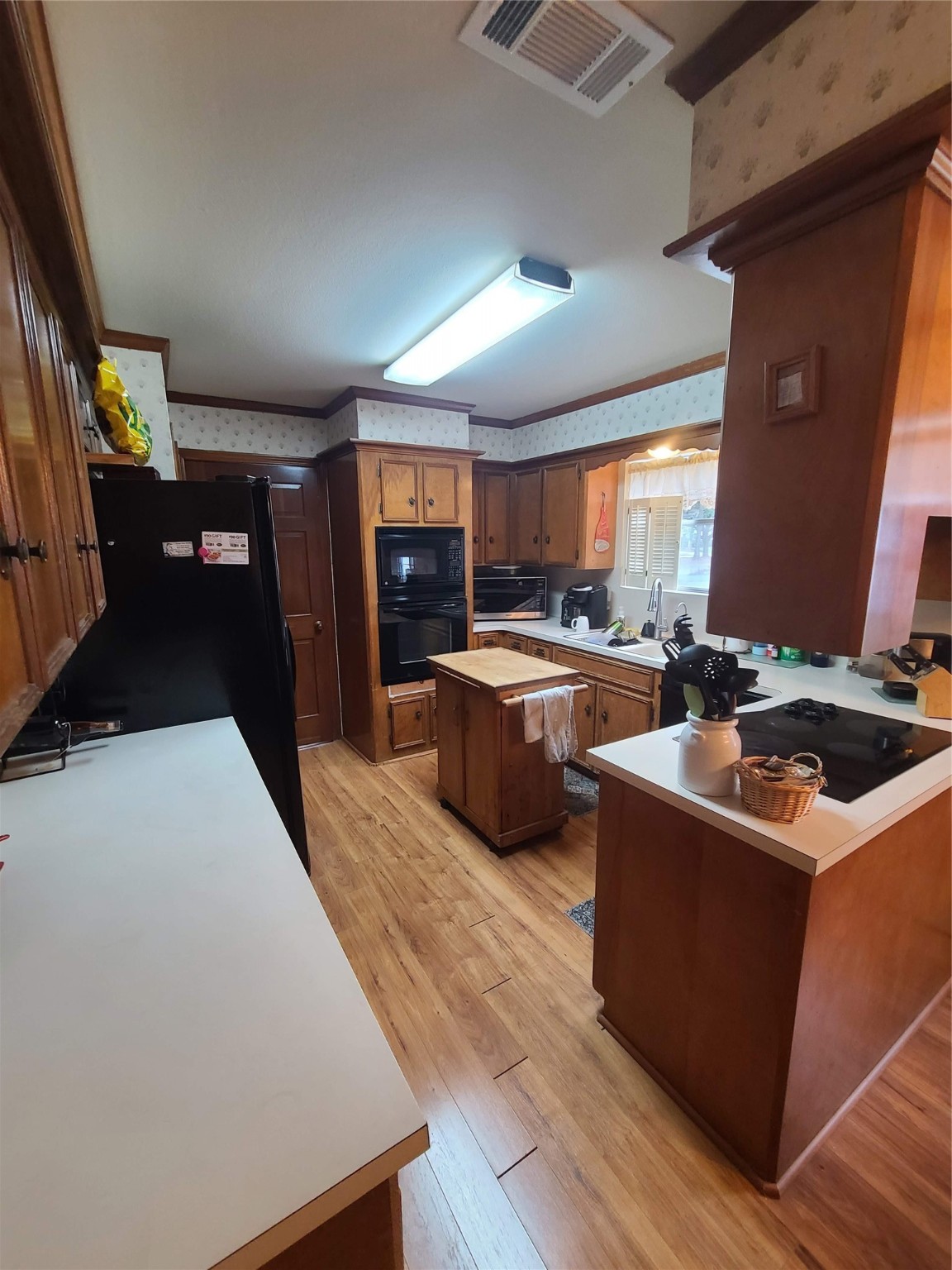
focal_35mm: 13
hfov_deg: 89.9
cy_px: 635
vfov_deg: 106.2
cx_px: 476
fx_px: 477
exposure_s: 1/40
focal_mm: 2.2
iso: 320
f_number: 2.2
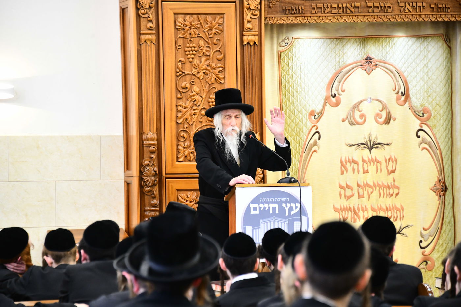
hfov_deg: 10.3
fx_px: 2561
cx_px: 230
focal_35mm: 200
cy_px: 154
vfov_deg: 6.9
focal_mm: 200
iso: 3200
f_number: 5.6
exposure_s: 1/125
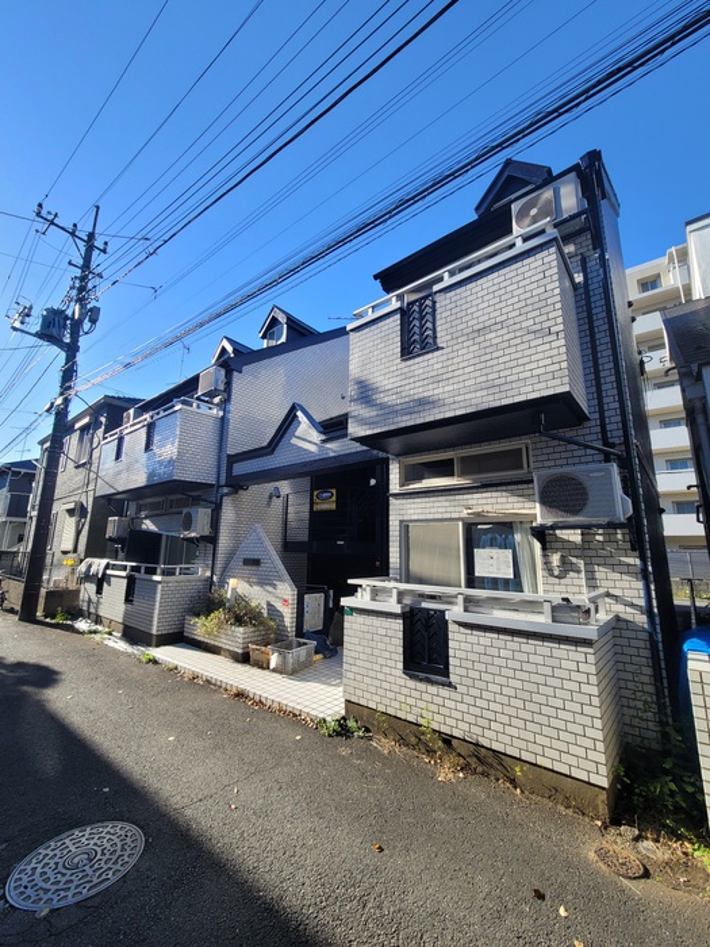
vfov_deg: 106.2
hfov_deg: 89.9
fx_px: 356
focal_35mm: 13
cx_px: 355
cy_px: 474
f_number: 2.2
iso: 64
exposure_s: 1/823
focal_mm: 2.2
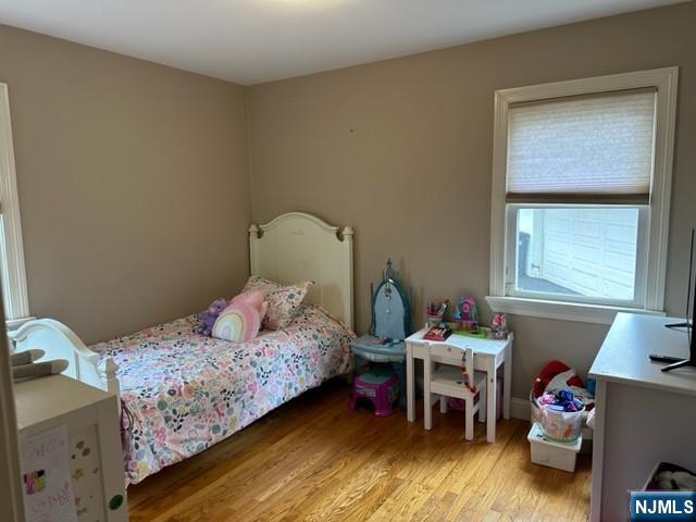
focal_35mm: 24
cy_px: 261
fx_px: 483
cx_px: 348
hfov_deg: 71.6
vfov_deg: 56.8
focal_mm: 6.86
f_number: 1.78
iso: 160
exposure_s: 1/60
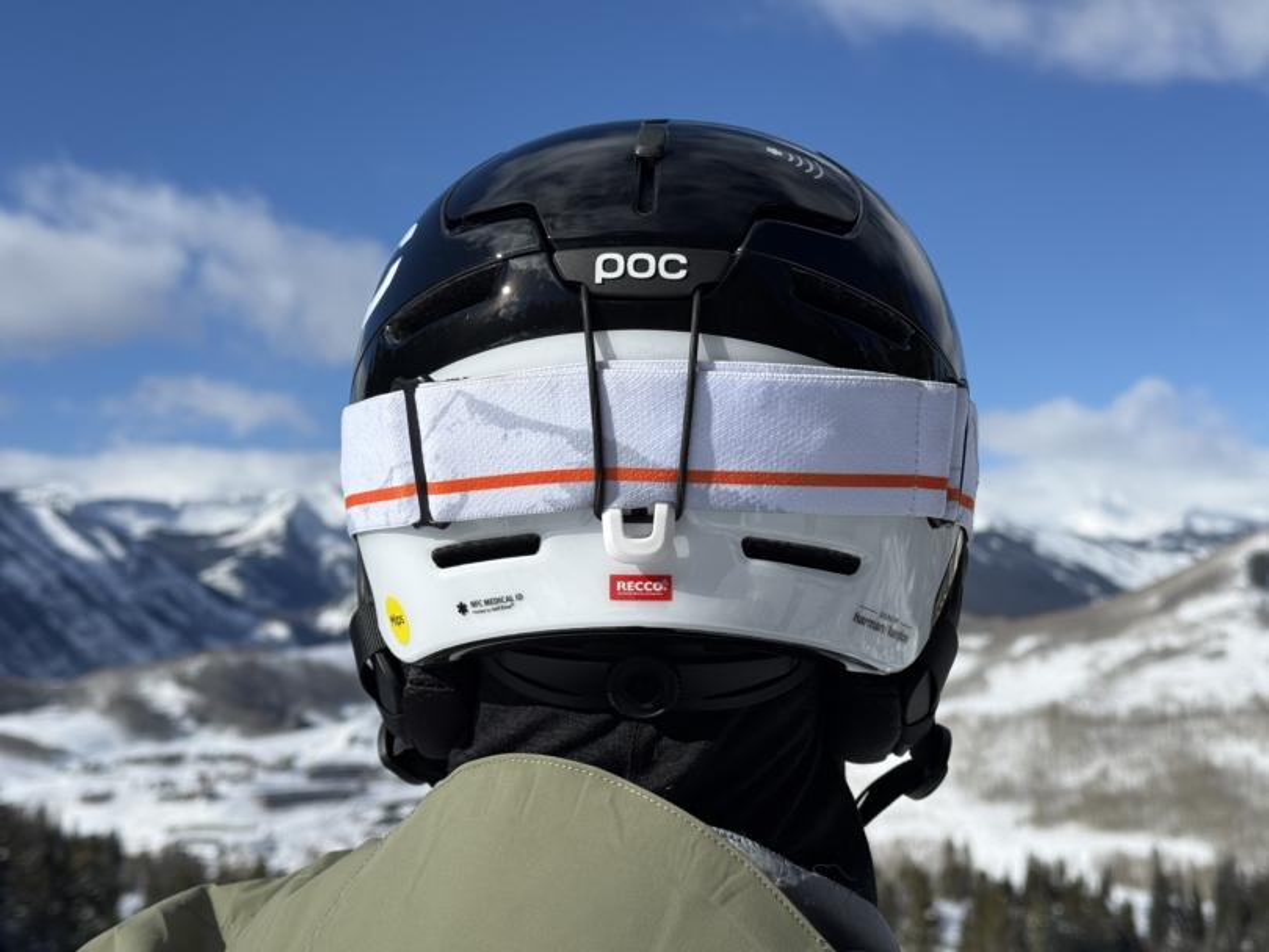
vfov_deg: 30.3
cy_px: 476
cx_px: 634
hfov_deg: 39.6
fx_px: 1760
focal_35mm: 48
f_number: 1.78
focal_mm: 6.76
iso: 64
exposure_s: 1/9901
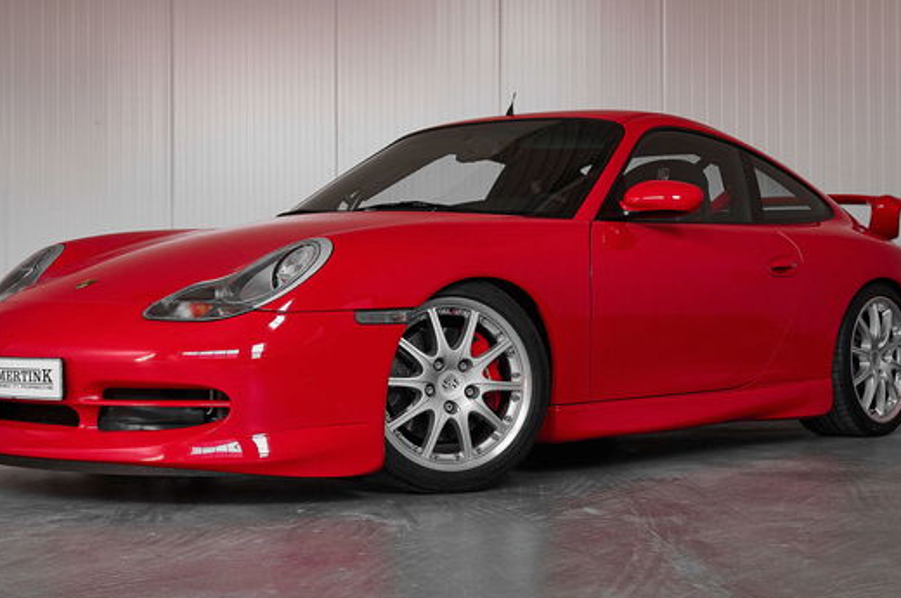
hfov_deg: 31.0
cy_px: 276
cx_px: 464
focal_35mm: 65
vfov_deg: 20.8
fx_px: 1624
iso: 640
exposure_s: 1/160
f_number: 3.5
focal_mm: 44
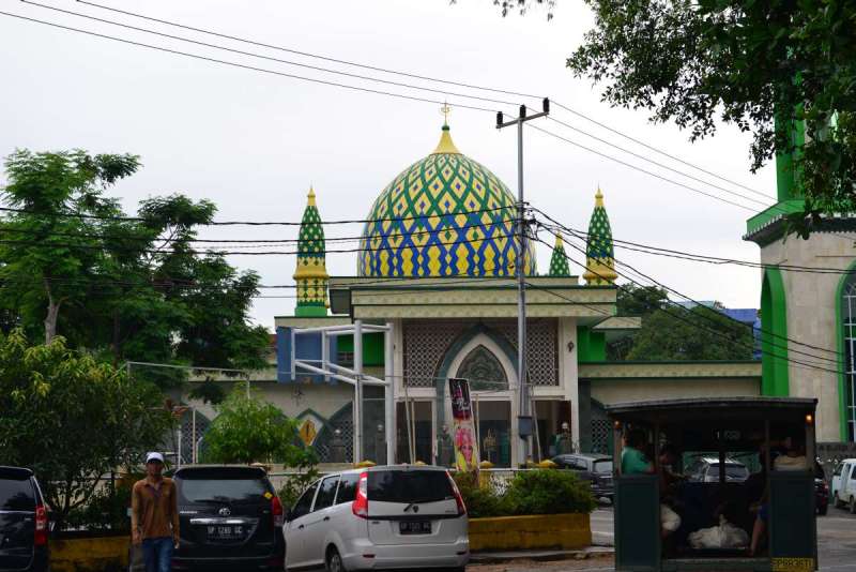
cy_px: 286
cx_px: 428
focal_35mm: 70
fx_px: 1665
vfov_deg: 19.5
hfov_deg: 28.8
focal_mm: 70
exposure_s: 1/160
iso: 100
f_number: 6.3
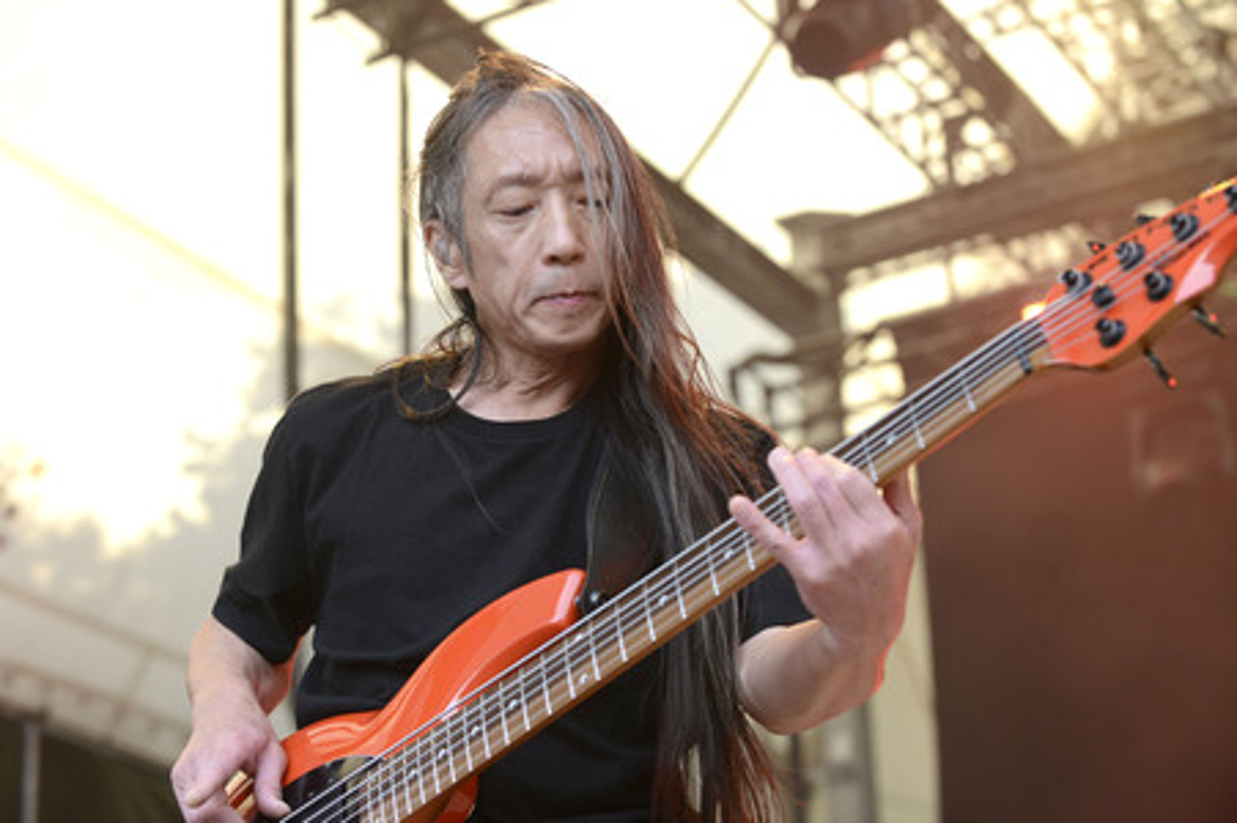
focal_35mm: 70
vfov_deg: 19.4
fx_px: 2403
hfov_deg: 28.9
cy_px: 412
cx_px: 618
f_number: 4.5
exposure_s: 1/640
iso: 1000
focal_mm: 70
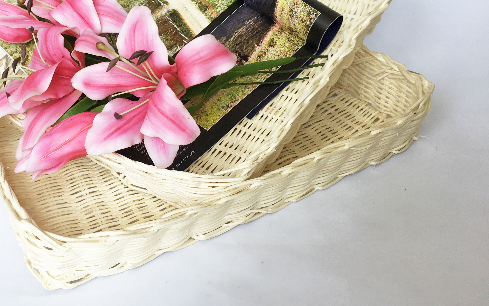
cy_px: 87
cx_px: 149
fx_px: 573
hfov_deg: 45.3
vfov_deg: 29.5
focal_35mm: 43
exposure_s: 1/120
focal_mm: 4.15
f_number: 2.2
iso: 25
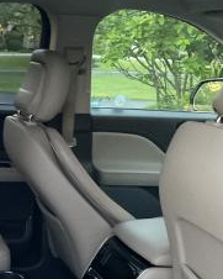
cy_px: 227
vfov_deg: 29.3
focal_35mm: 63
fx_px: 519
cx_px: -84
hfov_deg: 21.4
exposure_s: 1/30
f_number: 1.8
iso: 500
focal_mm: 3
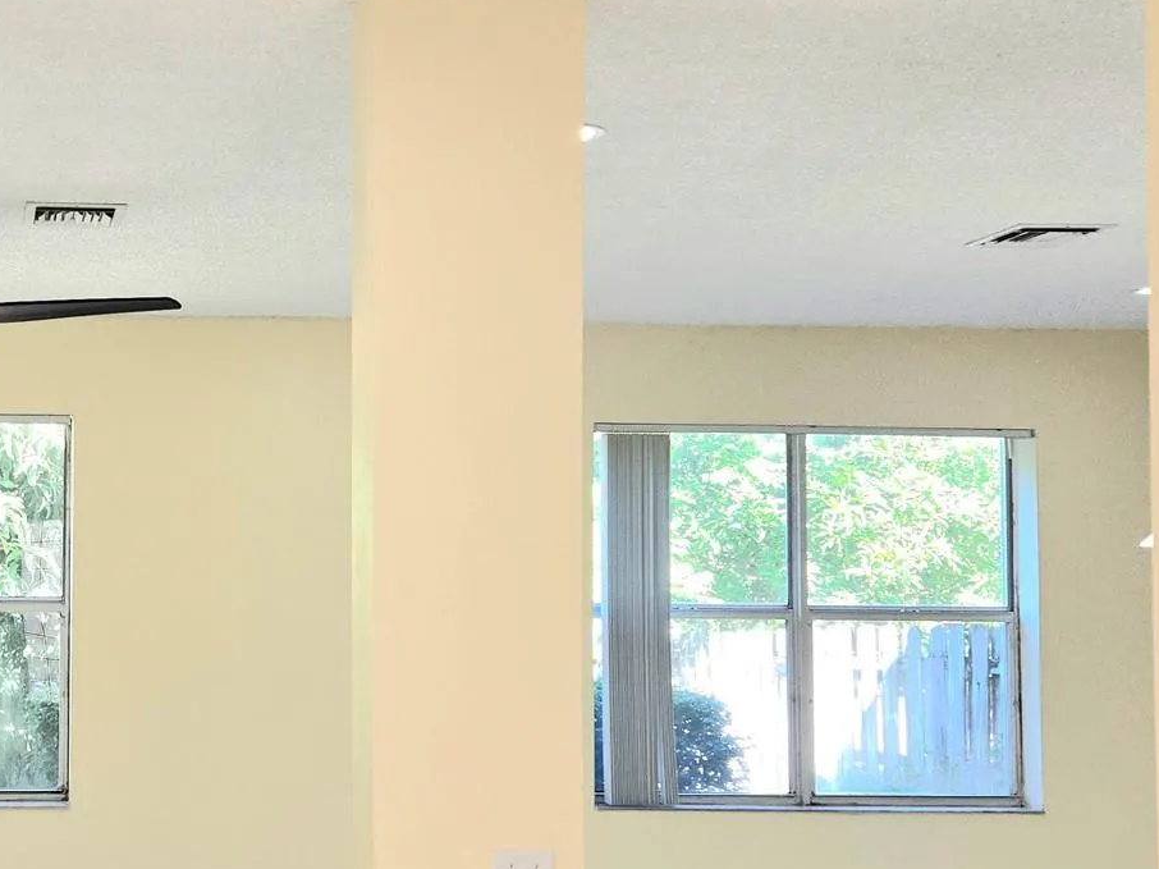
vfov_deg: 27.9
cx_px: 88
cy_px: 558
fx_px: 1741
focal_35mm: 52
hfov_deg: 34.5
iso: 50
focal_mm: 5.4
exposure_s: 1/120
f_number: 1.8
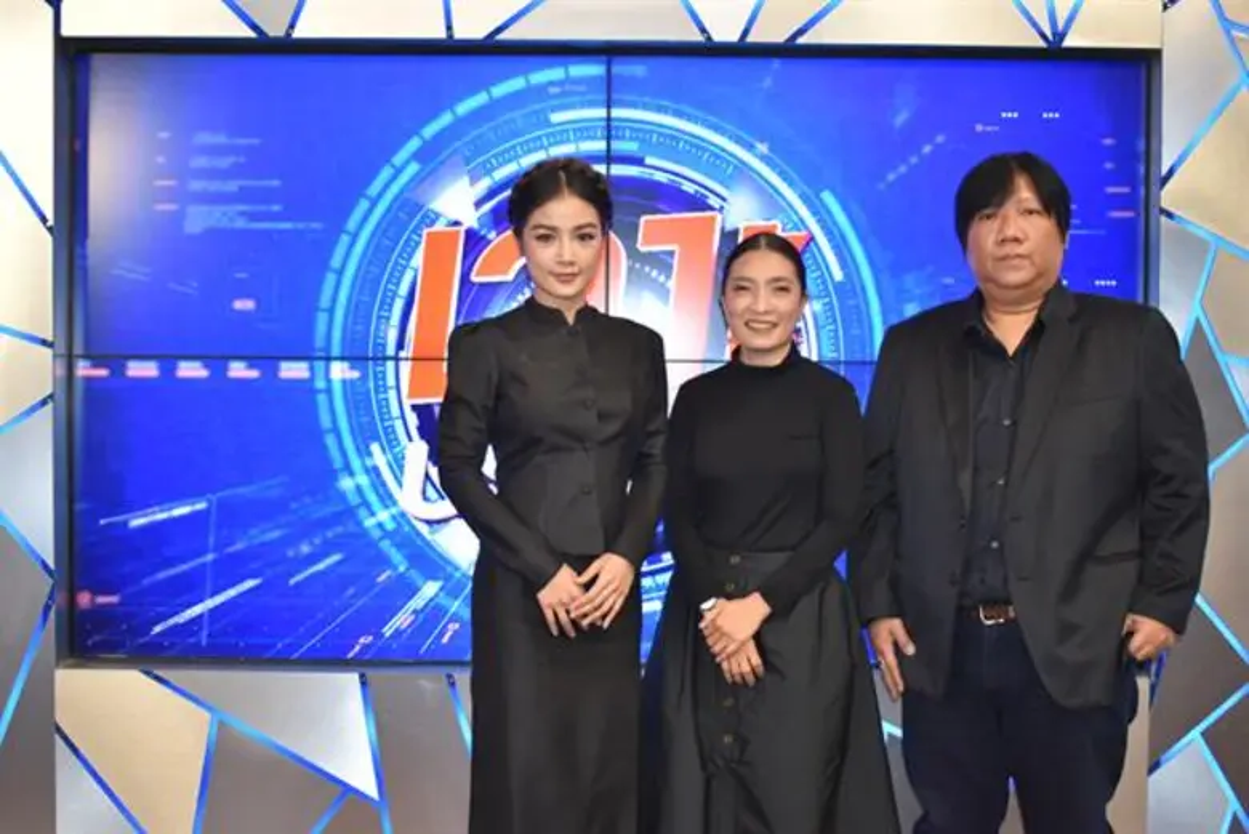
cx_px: 624
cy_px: 417
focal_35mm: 46
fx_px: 1614
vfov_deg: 29.0
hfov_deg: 42.3
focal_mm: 31
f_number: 5
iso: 800
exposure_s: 1/100
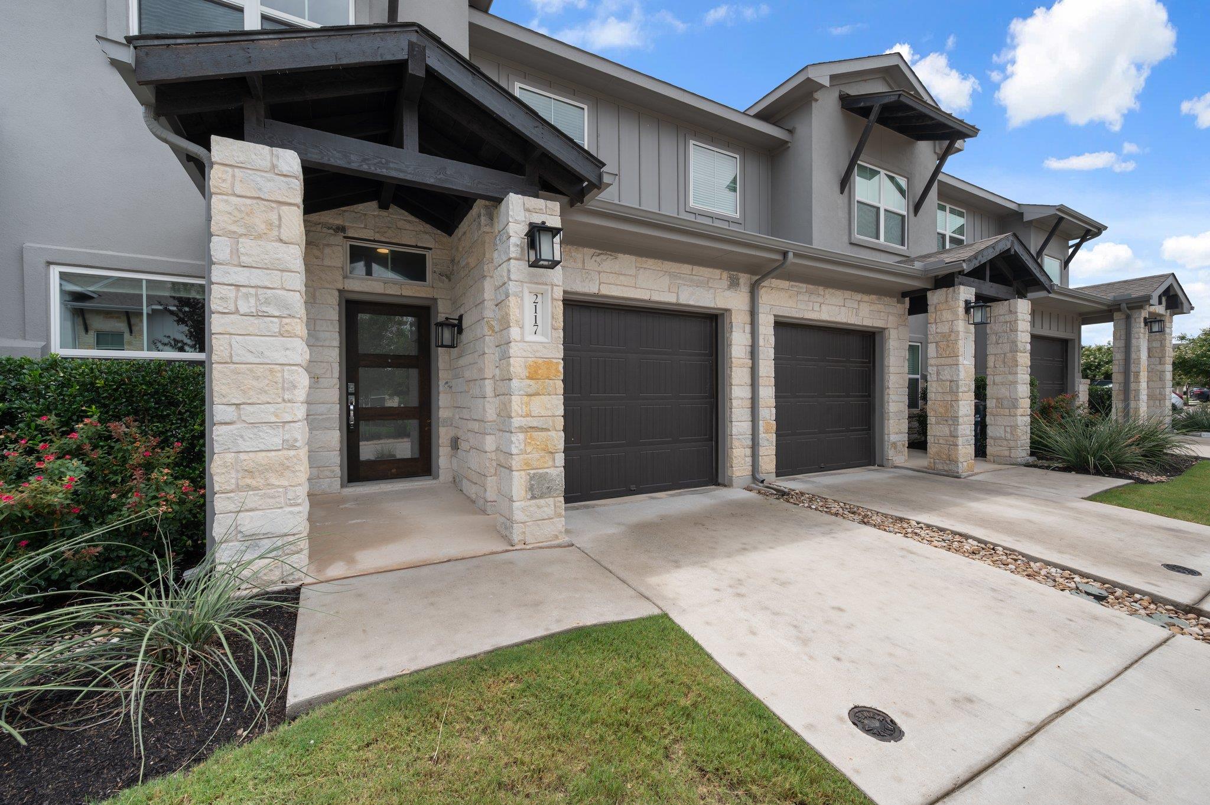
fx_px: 470
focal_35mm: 14
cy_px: 402
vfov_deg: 81.1
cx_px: 605
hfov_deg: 104.3
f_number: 8
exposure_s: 1/60
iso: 100
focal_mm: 14
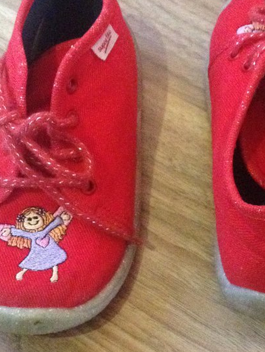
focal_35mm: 86
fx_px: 877
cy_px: 165
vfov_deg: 22.7
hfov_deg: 17.2
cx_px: 166
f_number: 2.4
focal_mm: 4.28
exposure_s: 1/17
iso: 800
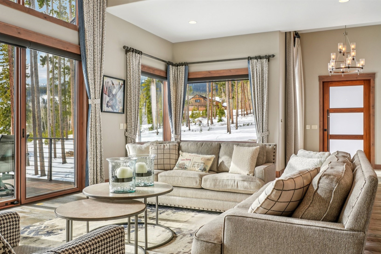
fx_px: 328
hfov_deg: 60.3
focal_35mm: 31
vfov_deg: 42.3
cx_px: 187
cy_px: 131
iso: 100
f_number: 8
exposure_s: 1/90
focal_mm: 20
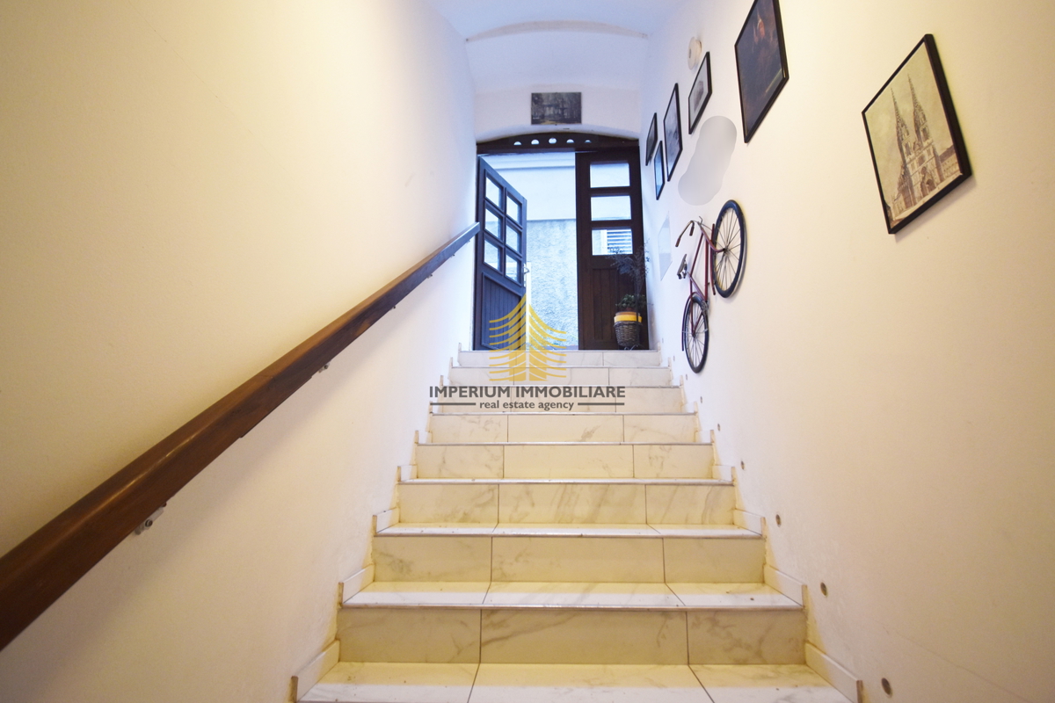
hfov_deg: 100.4
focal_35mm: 15
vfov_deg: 77.3
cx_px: 528
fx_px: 440
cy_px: 352
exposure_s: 1/15
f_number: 4.5
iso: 450
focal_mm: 10
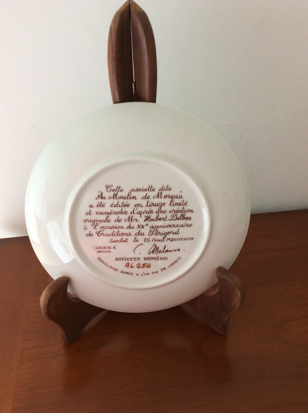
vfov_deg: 56.9
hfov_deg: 44.1
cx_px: 154
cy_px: 206
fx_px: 381
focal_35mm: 32
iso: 80
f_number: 2.4
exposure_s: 1/25
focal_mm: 3.3
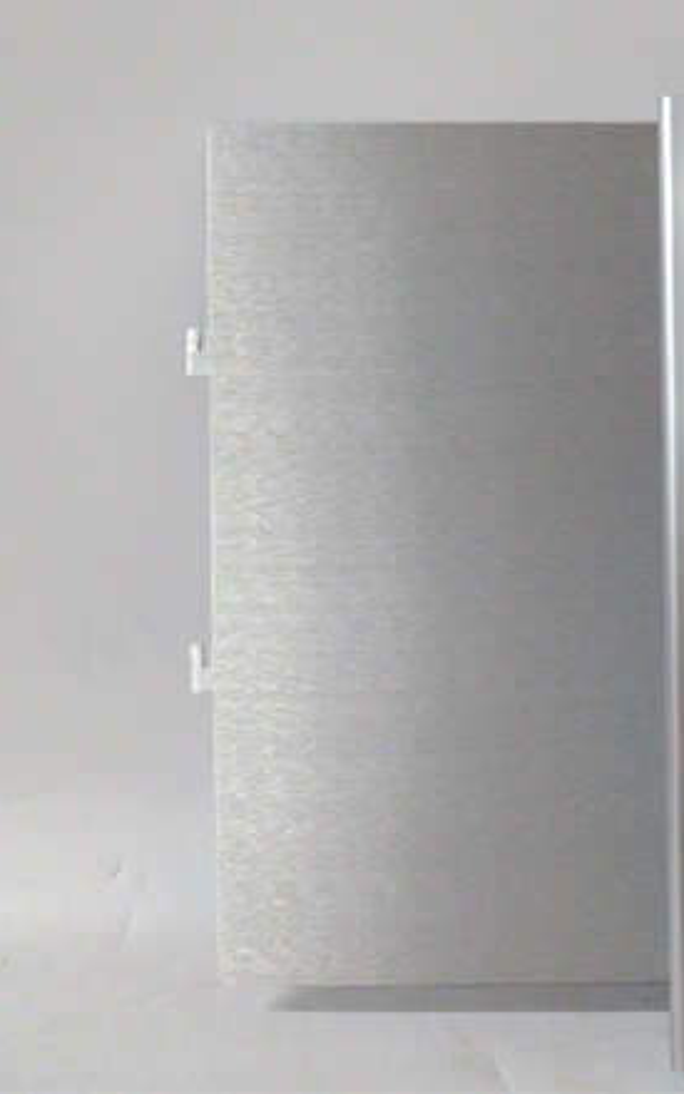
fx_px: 1163
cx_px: 704
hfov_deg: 30.2
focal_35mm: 39
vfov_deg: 50.4
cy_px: 537
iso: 362
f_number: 2
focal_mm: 3.79
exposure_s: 1/33
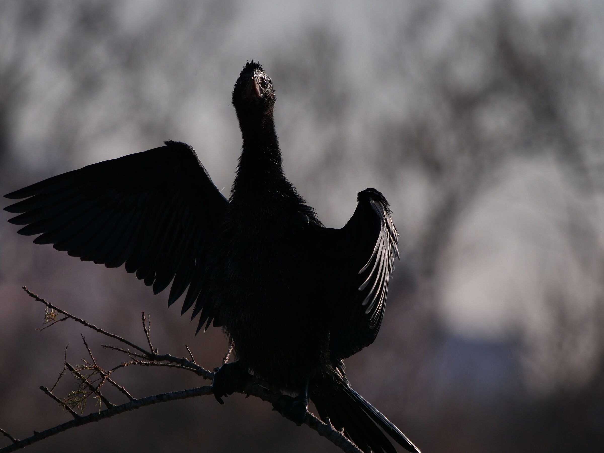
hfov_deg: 2.5
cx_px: 302
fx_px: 13959
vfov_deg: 1.9
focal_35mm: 800
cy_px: 226
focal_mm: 400
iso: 250
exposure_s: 1/2500
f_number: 8
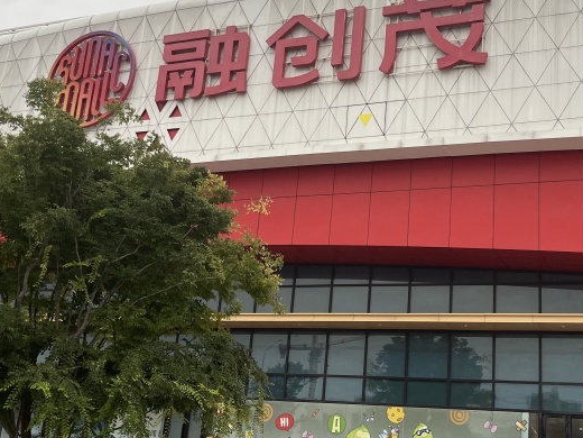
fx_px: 842
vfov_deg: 29.1
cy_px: 194
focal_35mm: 50
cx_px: 341
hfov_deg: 38.1
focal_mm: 5.1
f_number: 1.6
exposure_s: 1/378
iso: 50
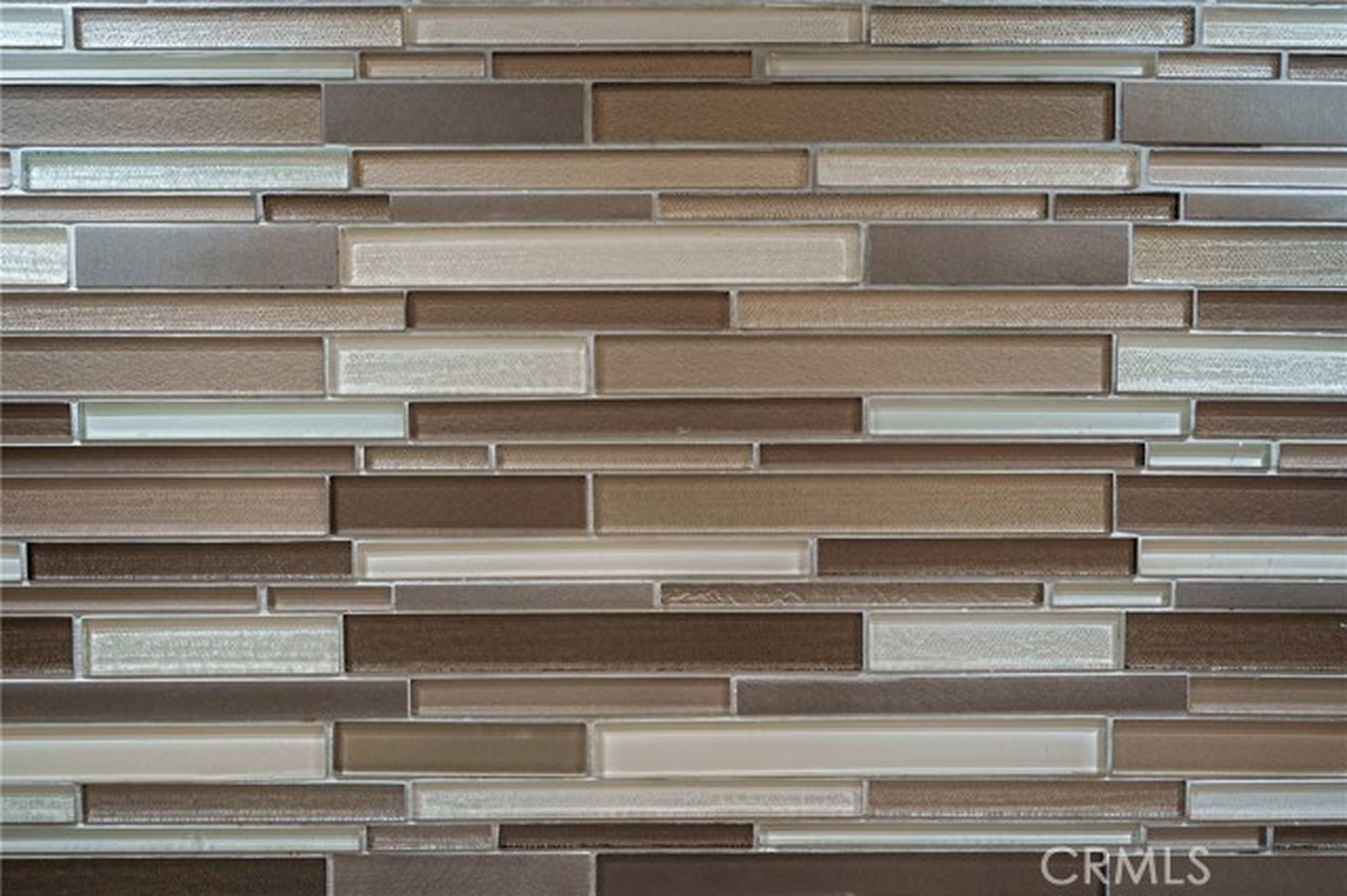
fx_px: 1309
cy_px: 448
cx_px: 674
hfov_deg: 54.5
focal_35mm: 35
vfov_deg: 37.8
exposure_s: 1/125
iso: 500
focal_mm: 35
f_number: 2.8
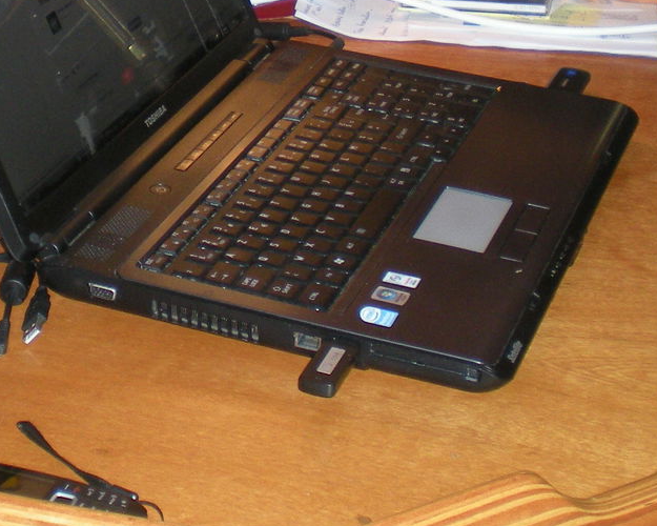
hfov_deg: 20.1
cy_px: 43
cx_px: 214
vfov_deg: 16.0
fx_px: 1847
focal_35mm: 95
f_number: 3.1
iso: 154
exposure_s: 1/60
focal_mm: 6.3
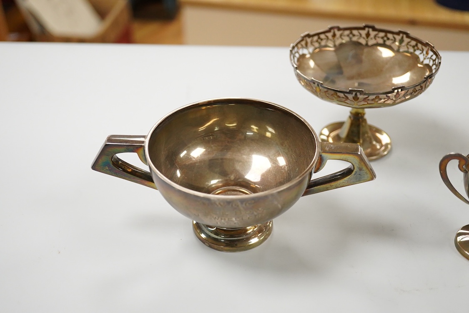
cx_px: 234
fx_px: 586
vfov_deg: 29.9
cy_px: 156
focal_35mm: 45
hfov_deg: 43.6
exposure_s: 1/500
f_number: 3.5
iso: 2500
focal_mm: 30
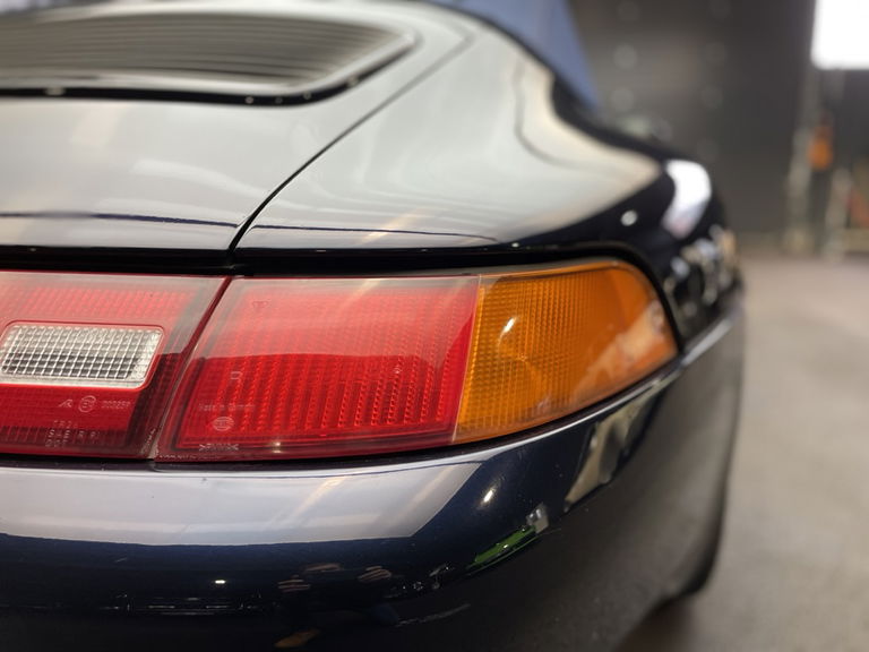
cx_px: 434
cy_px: 326
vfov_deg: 53.1
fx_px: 653
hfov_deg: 67.3
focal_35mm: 26
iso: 80
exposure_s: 1/50
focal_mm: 4.2
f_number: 1.6
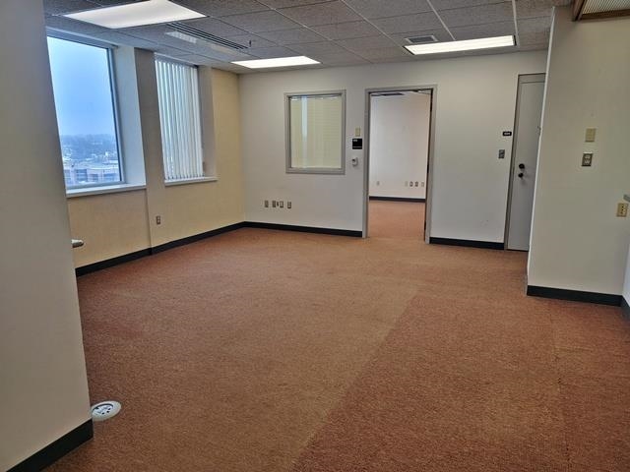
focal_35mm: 24
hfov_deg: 71.6
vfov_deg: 56.8
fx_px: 437
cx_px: 315
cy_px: 236
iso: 80
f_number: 1.8
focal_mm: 6.7
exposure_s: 1/120
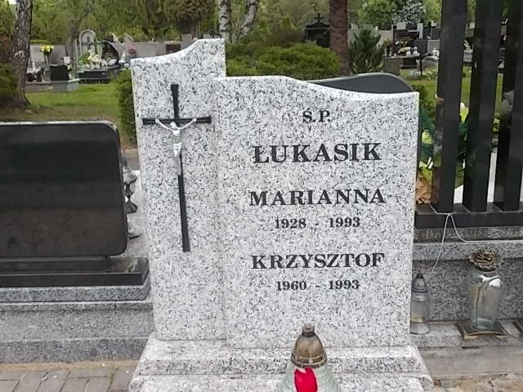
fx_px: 574
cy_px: 196
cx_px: 262
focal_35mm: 38
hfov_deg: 49.0
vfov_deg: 37.7
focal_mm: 5.3
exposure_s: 1/60
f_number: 3.1
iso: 80
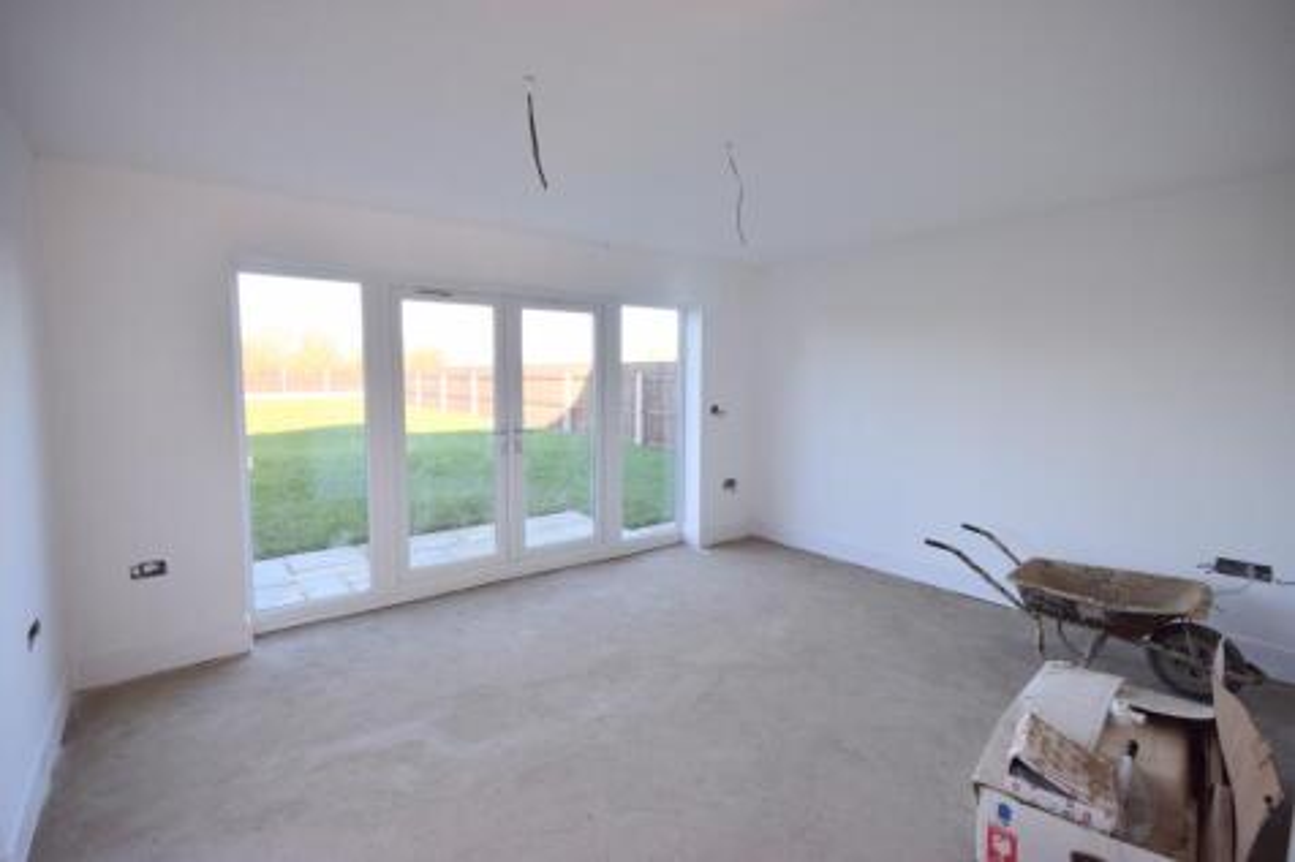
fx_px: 593
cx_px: 648
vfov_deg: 72.0
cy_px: 431
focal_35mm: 16
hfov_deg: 95.0
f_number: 6.3
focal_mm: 11
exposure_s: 1/160
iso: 400
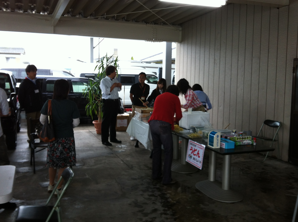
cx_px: 140
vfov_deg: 36.7
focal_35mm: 39
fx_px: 335
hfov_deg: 47.9
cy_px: 104
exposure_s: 1/40
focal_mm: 3.85
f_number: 2.8
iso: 80
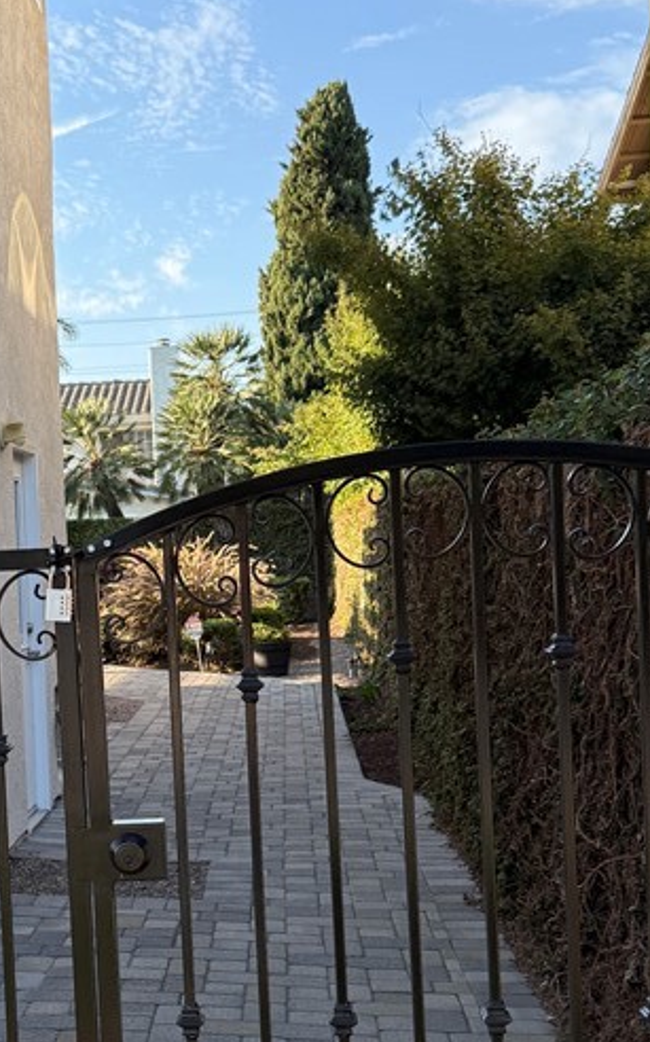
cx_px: 91
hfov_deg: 23.9
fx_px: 1504
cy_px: 669
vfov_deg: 37.9
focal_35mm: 53
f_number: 1.78
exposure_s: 1/1139
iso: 100
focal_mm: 6.76
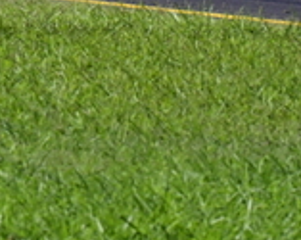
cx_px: -382
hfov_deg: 1.8
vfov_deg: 1.5
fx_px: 9381
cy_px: -256
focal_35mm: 1055
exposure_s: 1/640
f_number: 11
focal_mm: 220
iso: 400
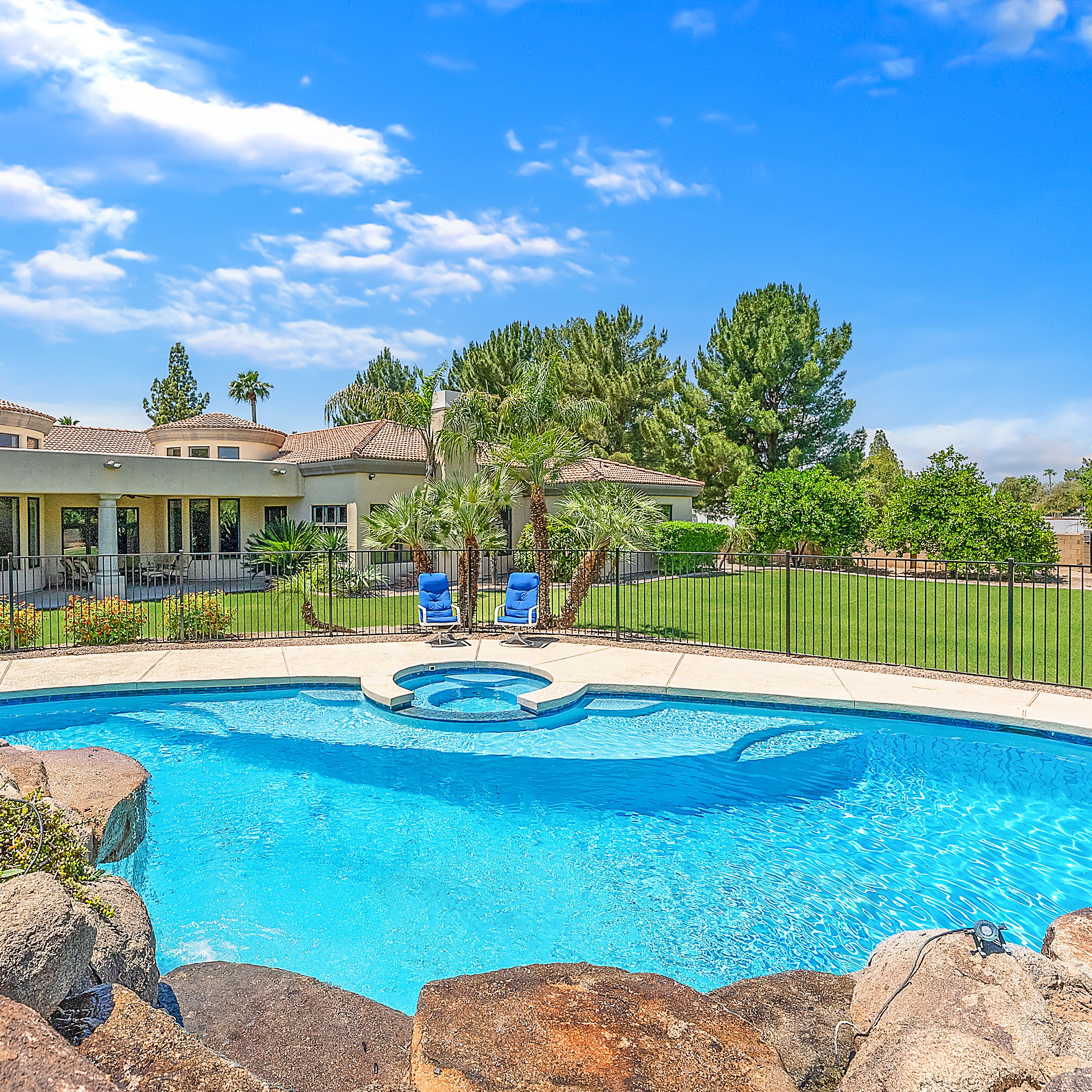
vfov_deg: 74.8
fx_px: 714
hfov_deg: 73.8
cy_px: 540
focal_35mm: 20
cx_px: 424
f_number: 8
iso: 800
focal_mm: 15
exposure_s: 1/2500
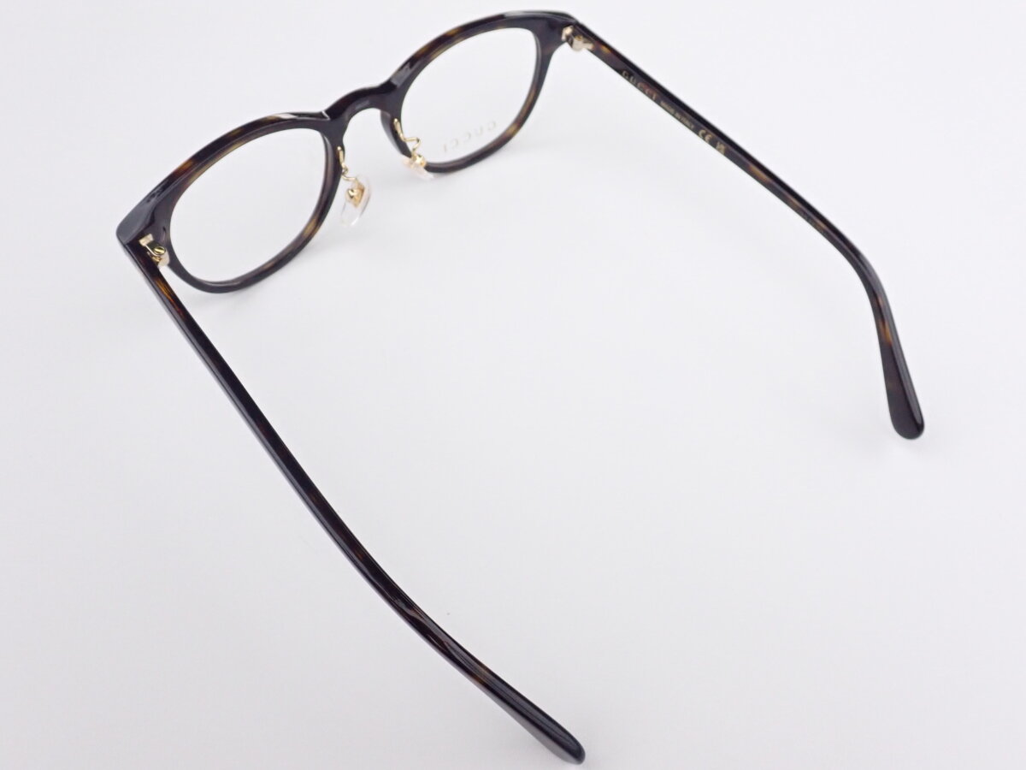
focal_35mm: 30
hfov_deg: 60.0
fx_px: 889
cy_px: 385
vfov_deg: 46.8
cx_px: 513
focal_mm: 5.4
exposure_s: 1/1000
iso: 640
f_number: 3.2
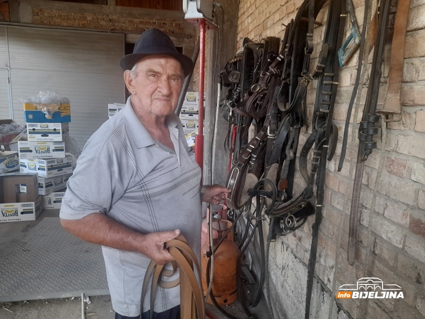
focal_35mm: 25
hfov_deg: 69.4
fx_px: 307
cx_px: 212
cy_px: 160
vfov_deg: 54.9
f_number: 2
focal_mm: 4.6
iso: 32
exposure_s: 1/50
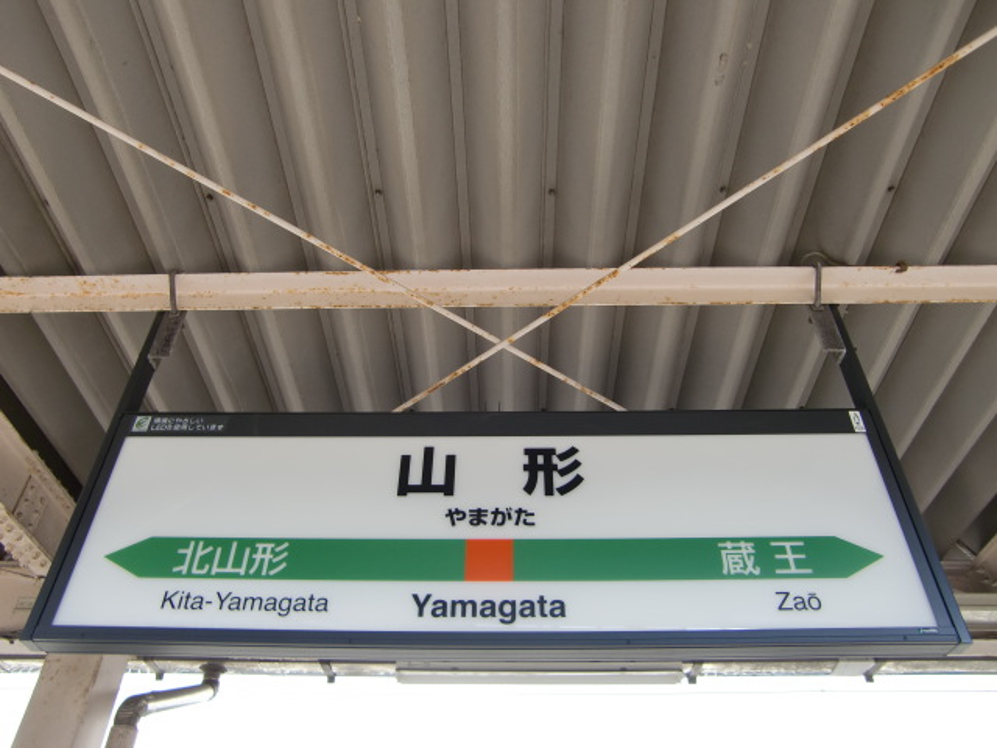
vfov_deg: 49.7
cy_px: 374
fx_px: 806
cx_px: 498
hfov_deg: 63.4
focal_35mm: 28
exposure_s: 1/200
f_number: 2.6
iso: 64
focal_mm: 4.9
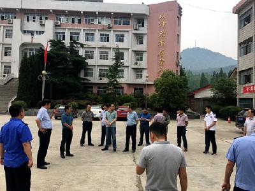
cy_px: 96
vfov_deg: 48.2
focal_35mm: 29
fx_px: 214
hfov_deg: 61.7
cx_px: 128
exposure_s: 1/265
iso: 25
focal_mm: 4.15
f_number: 2.2
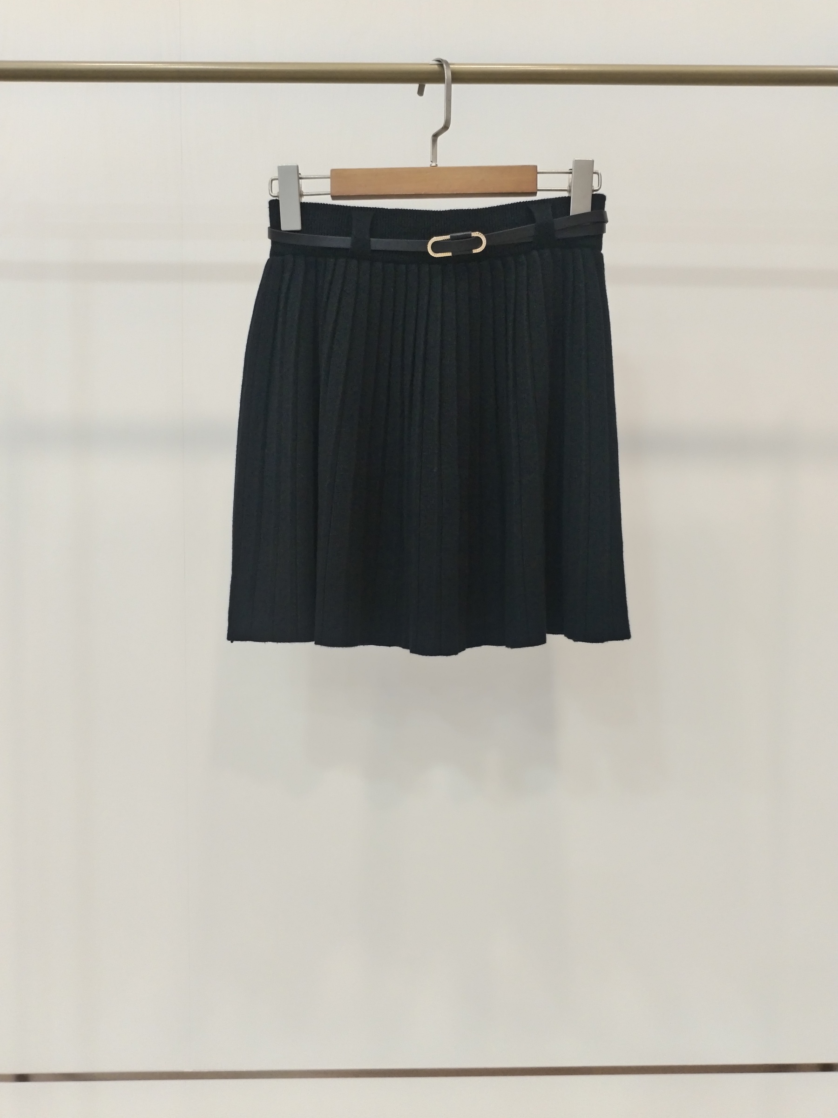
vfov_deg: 61.7
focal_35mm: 29
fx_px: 936
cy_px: 559
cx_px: 419
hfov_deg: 48.2
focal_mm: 4.75
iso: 398
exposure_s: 1/40
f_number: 1.8
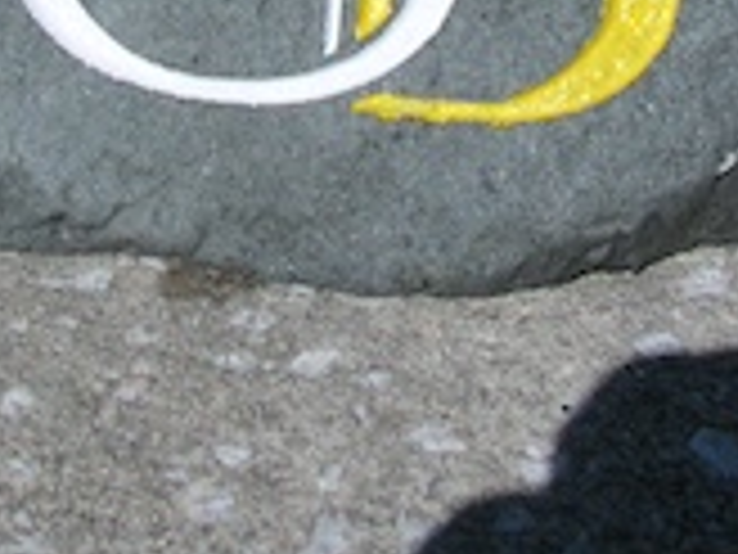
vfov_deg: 15.9
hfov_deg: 21.8
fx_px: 1919
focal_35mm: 90
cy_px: -86
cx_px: 360
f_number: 4.5
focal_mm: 5.6
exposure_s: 1/1050
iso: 100
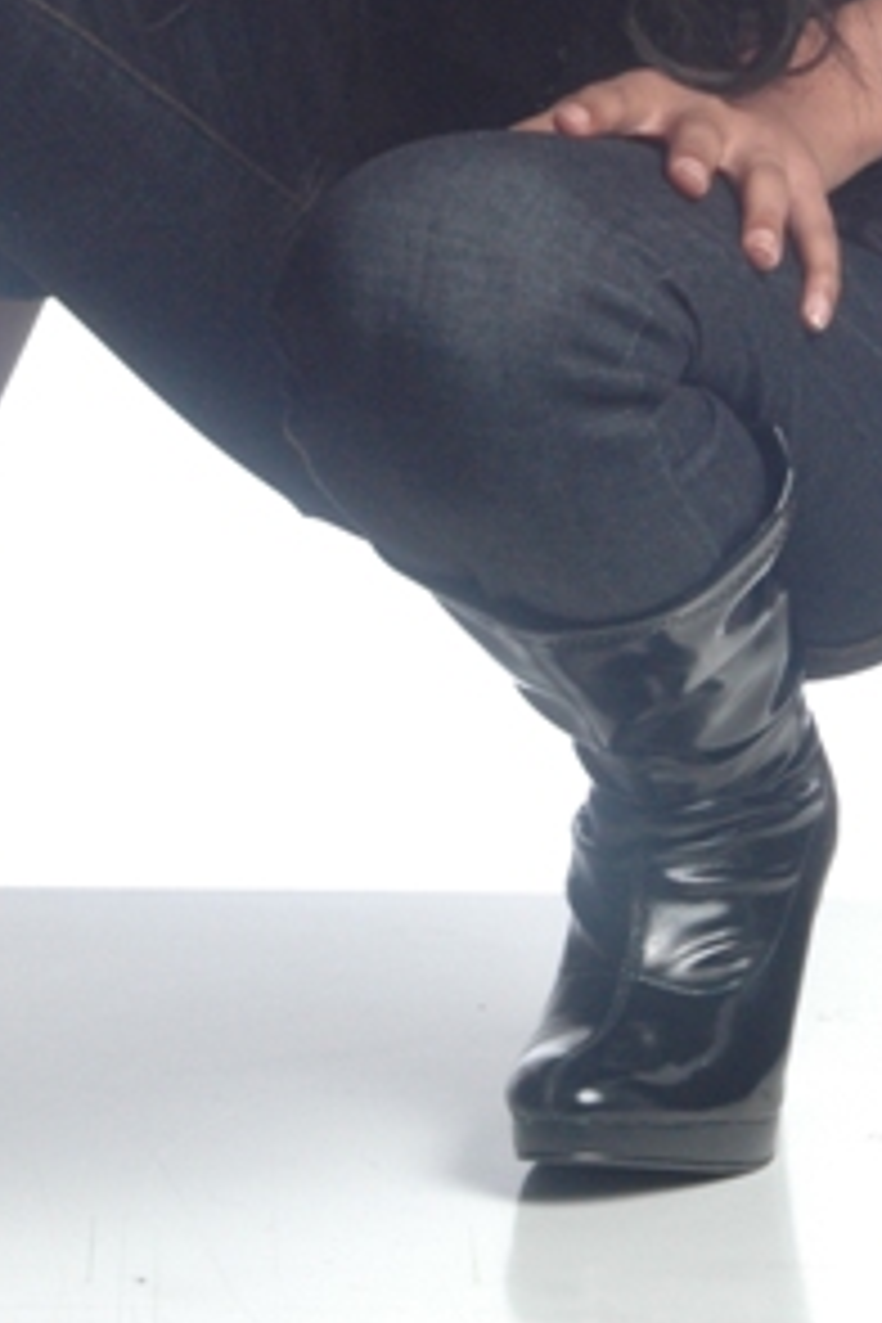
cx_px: 122
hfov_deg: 5.4
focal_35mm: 253
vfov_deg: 8.0
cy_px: -382
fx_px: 9297
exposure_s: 1/125
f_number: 20
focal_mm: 62
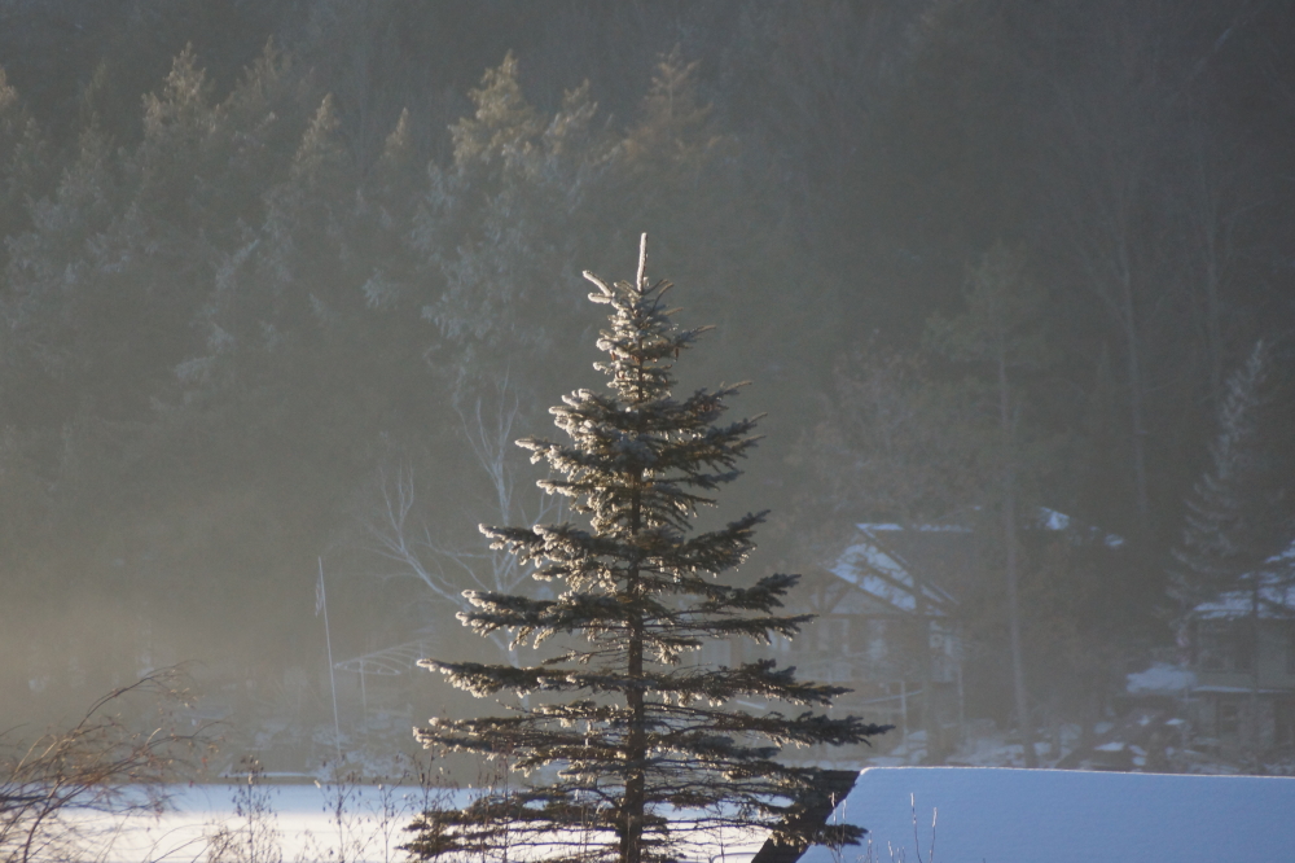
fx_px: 13484
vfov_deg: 3.7
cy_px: 432
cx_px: 648
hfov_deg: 5.5
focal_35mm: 375
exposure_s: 1/400
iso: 640
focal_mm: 250
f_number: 6.3
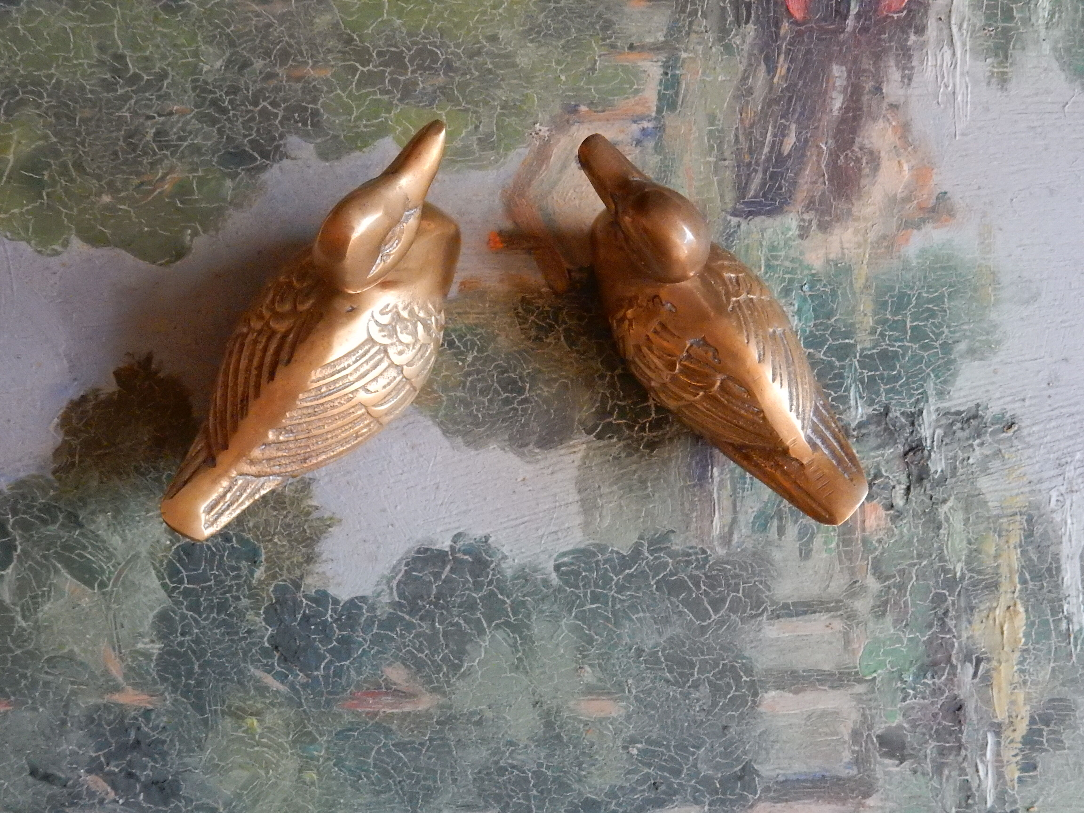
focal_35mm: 51
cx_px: 542
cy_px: 406
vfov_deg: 28.6
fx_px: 1597
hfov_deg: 37.5
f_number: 4.5
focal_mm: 9
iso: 1600
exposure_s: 1/40
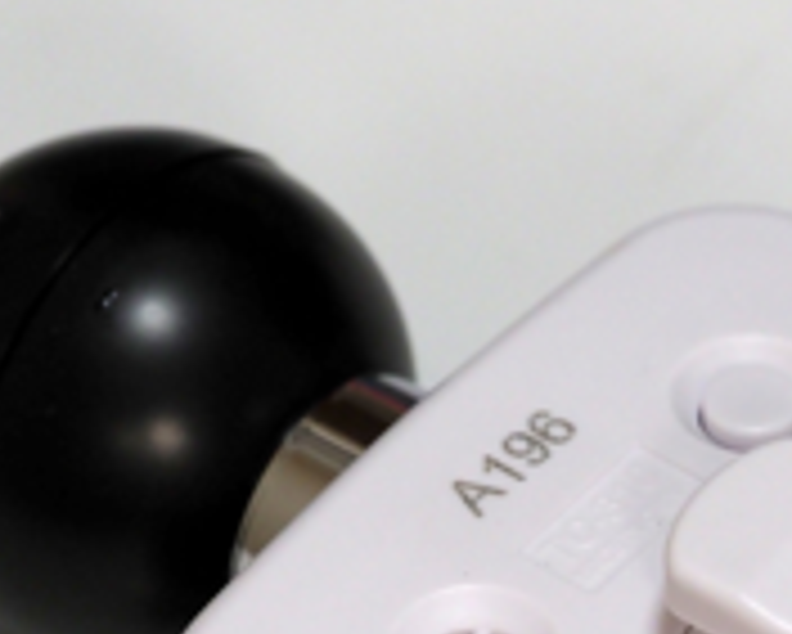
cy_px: 791
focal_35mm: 319
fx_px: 7482
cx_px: 742
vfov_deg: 4.8
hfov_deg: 6.0
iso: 1000
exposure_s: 1/125
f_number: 5
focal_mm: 60
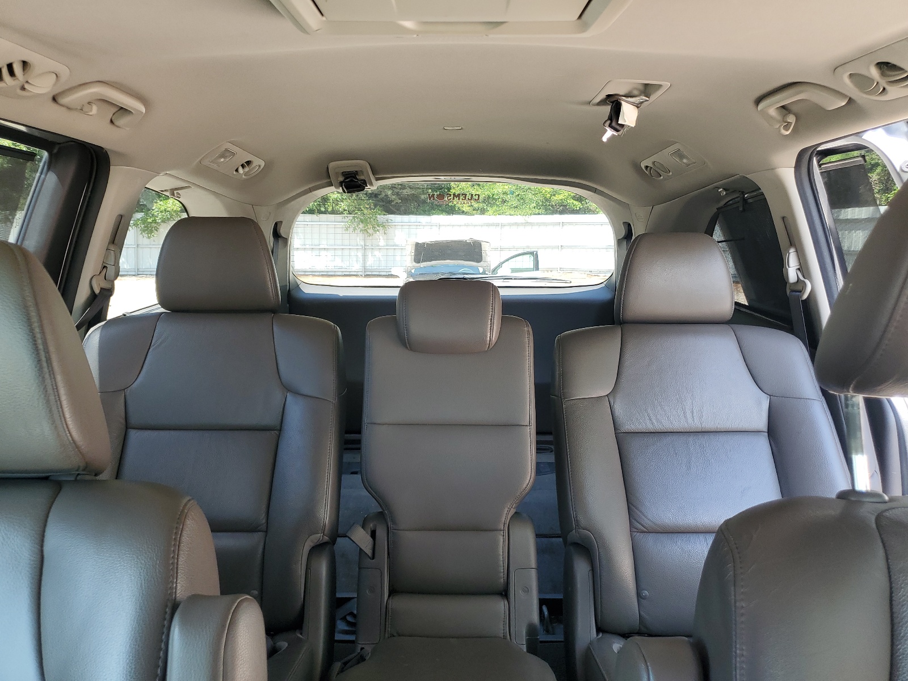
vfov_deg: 53.1
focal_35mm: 26
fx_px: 682
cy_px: 340
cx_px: 454
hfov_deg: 67.3
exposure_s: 1/120
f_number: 1.5
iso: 53
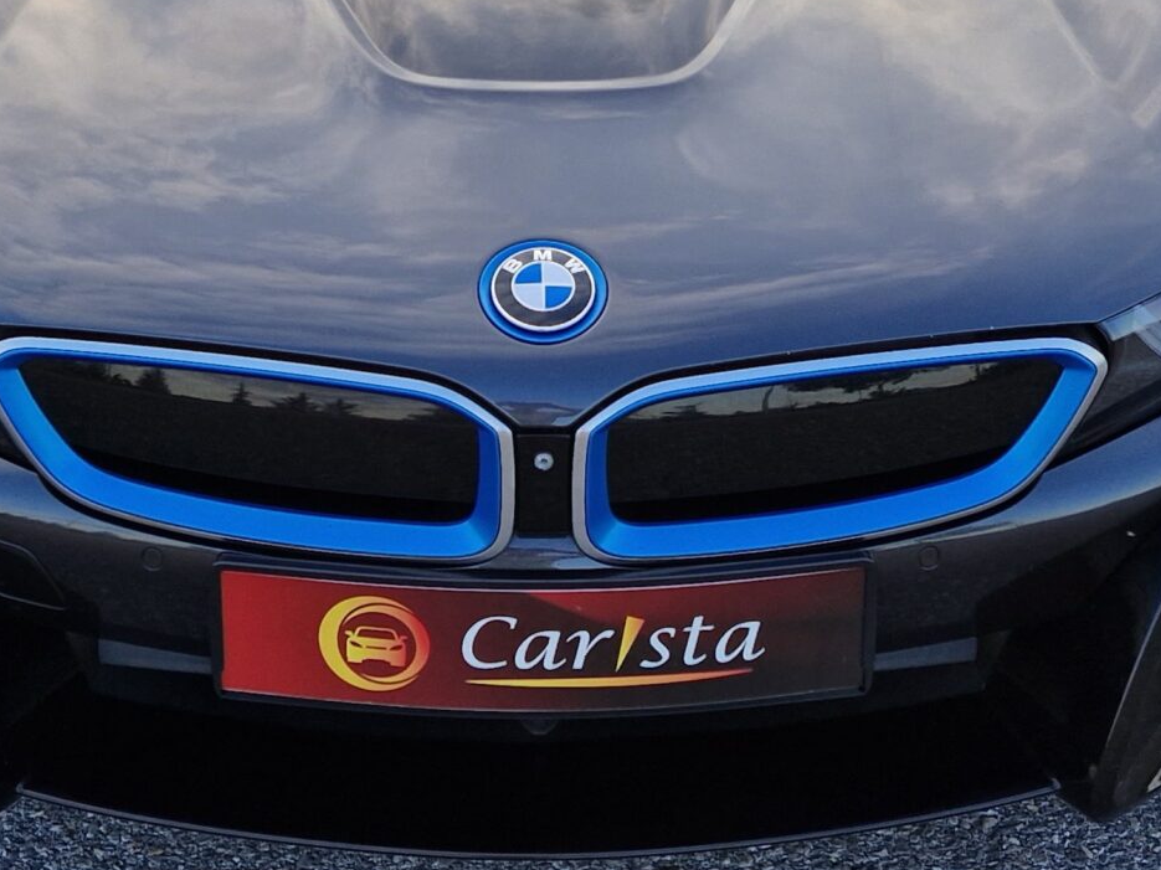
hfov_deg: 30.7
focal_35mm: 63
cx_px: 510
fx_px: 2113
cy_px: -132
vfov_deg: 21.8
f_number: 1.8
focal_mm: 5.4
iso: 50
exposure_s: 1/180
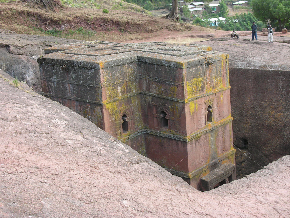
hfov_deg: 33.2
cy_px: 106
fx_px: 486
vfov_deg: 25.2
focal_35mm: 58
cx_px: 141
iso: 50
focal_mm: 14.2
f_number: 4.3
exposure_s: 1/57.8
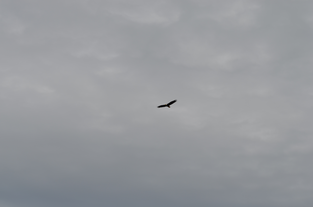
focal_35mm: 82
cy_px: 104
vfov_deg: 16.5
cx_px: 156
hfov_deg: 24.7
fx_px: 716
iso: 100
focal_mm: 55
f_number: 10
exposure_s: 1/400
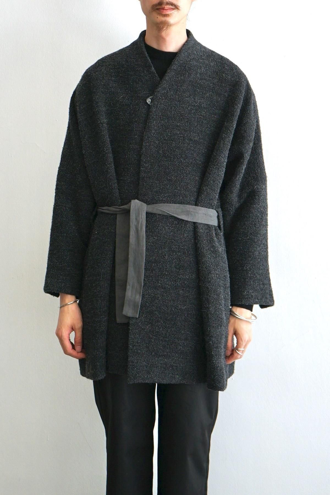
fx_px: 701
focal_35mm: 51
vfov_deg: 38.9
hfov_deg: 26.5
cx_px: 165
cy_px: 248
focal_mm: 51
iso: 400
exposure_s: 1/160
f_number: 4.5
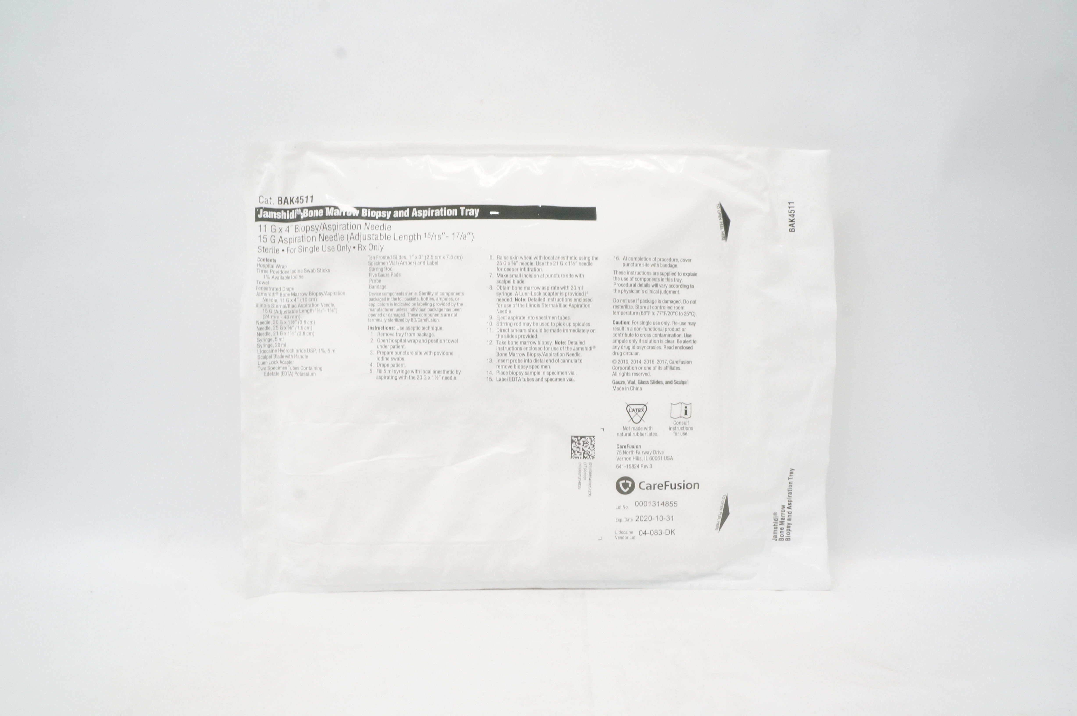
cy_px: 358
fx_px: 807
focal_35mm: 27
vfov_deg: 47.8
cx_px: 538
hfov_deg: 67.4
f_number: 13
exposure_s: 1/30
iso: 1600
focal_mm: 18
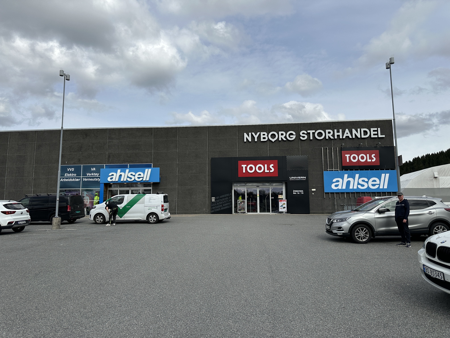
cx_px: 225
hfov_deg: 71.6
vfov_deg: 56.8
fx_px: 312
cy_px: 169
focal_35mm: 24
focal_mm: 6.86
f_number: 1.78
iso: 80
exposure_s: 1/6211
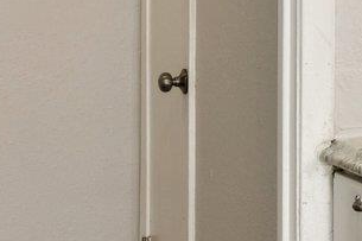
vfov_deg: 14.3
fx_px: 945
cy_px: -12
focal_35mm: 94
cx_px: 826
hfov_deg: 15.0
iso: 125
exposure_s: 1/15
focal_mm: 14
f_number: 8
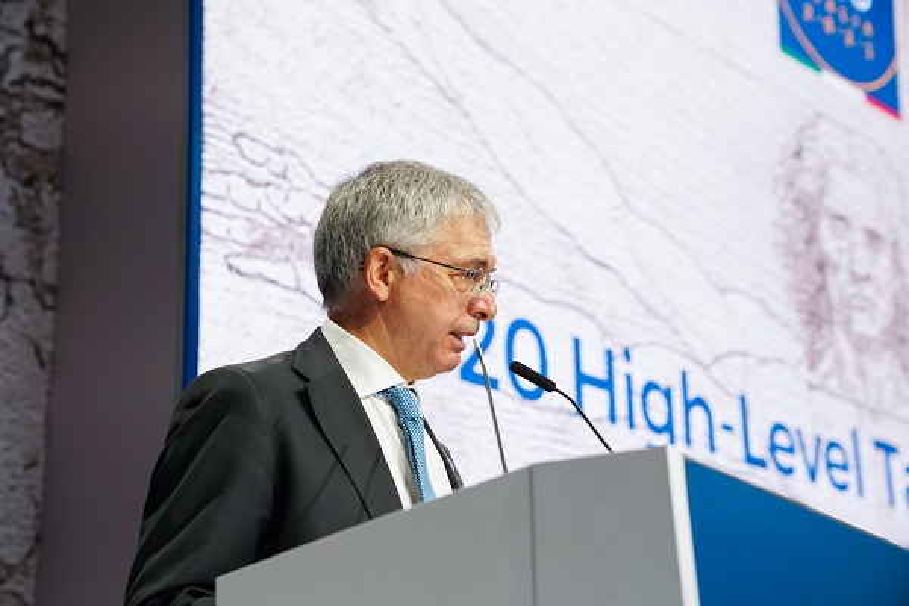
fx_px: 1767
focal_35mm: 70
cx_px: 454
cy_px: 303
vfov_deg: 19.5
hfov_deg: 28.8
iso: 1250
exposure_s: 1/400
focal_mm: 70
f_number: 4
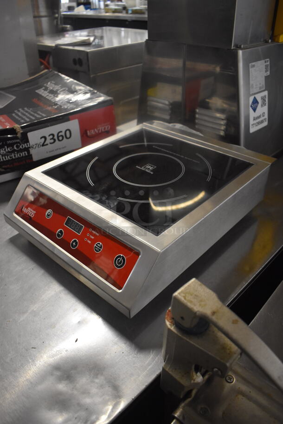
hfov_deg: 48.0
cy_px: 212
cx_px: 142
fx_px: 318
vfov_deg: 67.3
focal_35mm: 27
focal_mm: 18
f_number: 3.5
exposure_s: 1/125
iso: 2200
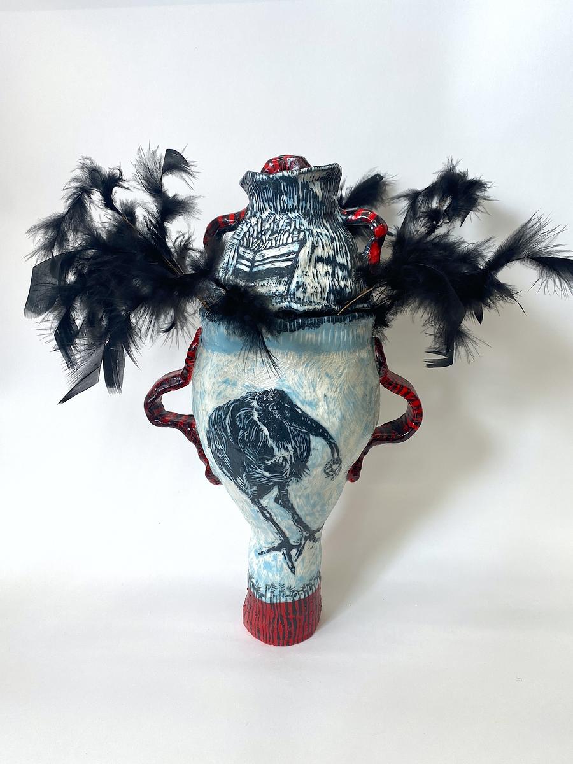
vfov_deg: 67.3
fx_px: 574
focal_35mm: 26
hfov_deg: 53.1
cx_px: 286
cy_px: 382
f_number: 1.8
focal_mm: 4.25
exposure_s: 1/100
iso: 32
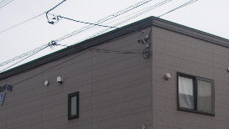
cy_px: 149
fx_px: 589
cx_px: 222
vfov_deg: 12.3
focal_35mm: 97
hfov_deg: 21.3
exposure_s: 1/500
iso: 50
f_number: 3.3
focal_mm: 6.3
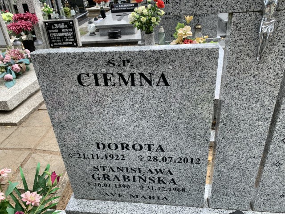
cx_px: 142
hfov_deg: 67.3
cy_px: 107
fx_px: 214
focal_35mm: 26
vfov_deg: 53.1
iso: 25
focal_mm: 4.25
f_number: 1.8
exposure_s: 1/692
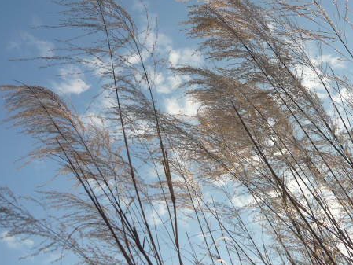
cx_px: 235
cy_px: 93
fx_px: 479
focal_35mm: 47
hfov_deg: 39.9
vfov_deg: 30.7
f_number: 8
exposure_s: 1/160
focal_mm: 5.5
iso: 100
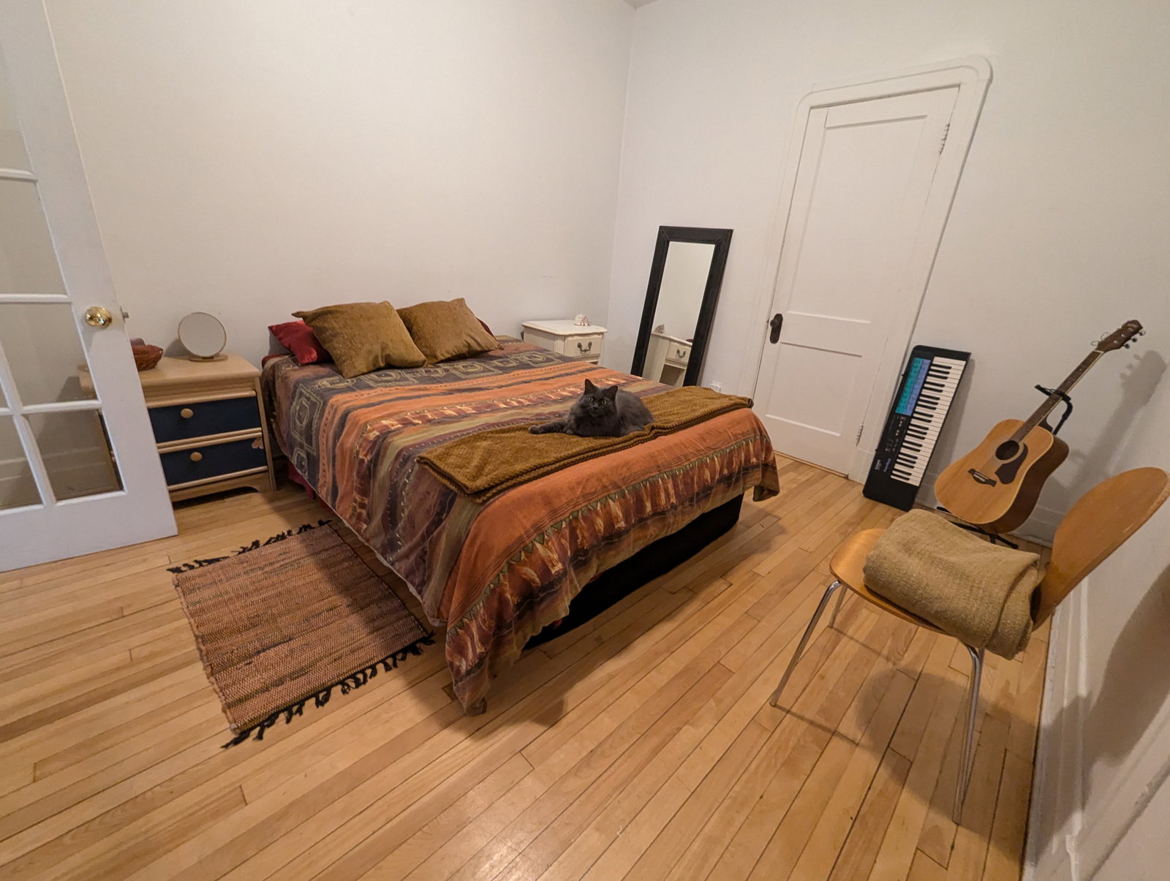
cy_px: 440
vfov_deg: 90.1
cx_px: 585
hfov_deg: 106.1
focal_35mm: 13
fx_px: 440
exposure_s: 1/30
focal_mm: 1.95
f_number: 2.2
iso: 751
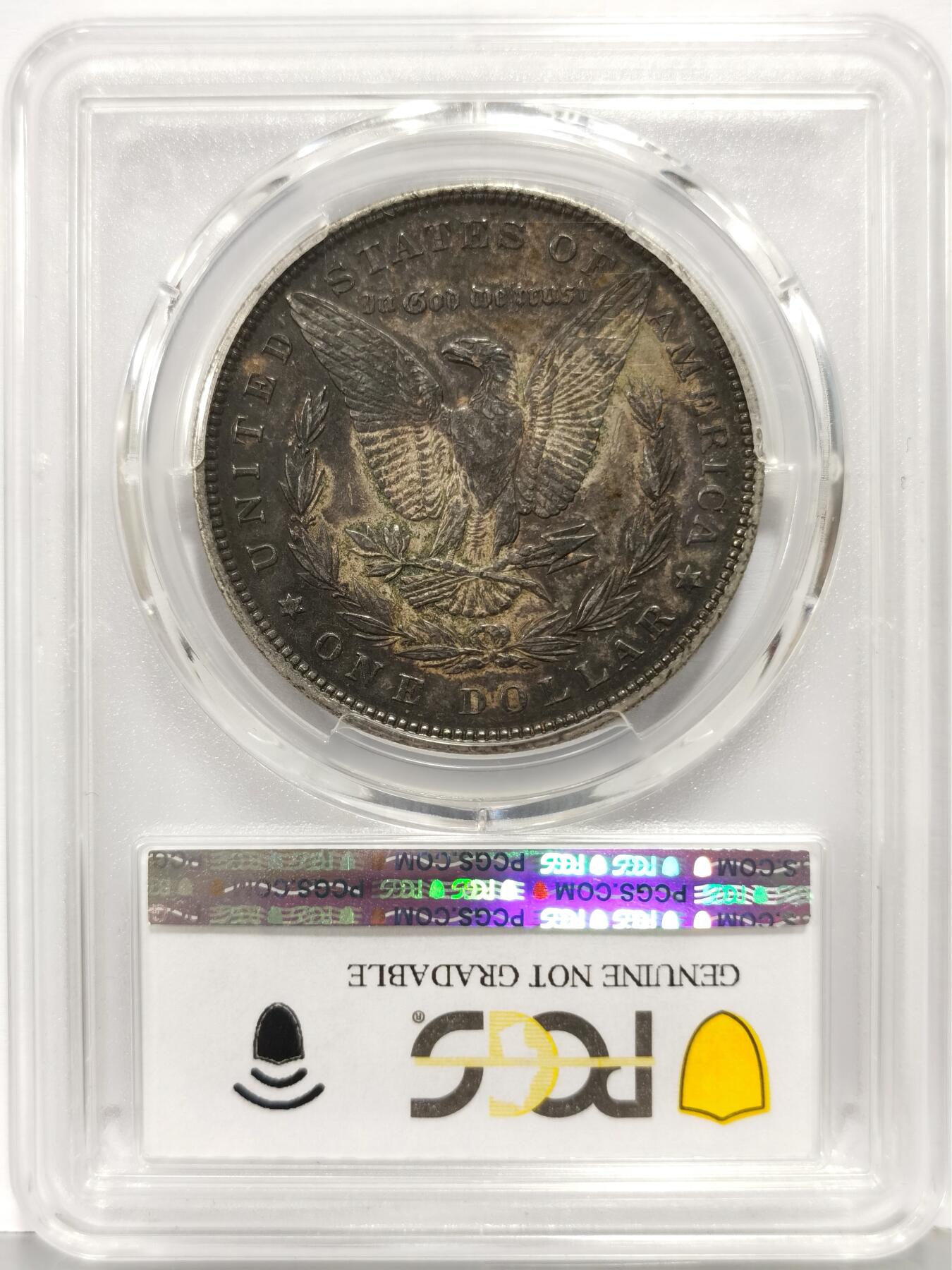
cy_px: 635
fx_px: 1980
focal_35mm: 54
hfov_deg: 27.0
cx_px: 476
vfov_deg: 35.5
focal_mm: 5.56
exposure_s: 1/100
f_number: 16
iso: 200
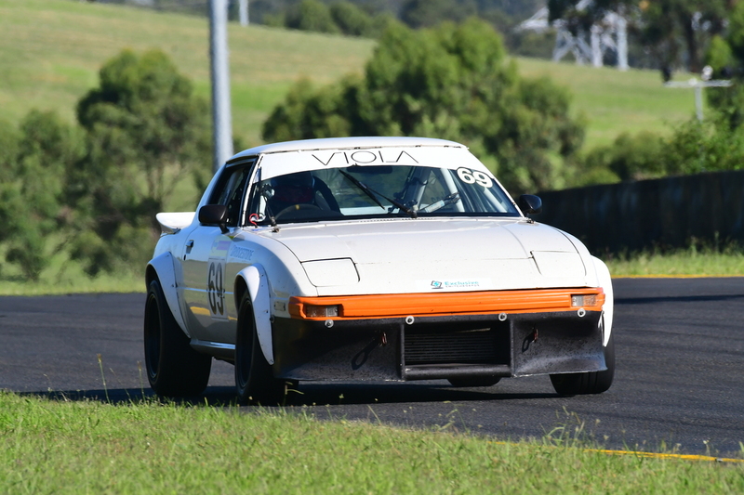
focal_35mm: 750
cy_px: 248
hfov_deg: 2.8
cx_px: 372
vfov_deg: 1.8
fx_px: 15496
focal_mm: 500
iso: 500
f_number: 11
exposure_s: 1/640
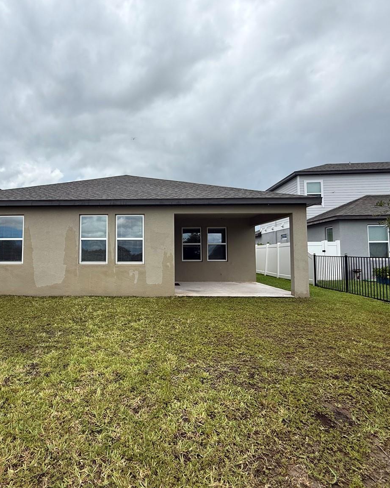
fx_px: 274
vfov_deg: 83.3
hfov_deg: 69.4
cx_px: 139
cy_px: 238
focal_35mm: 19
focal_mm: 2.22
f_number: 2.2
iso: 50
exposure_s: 1/1656
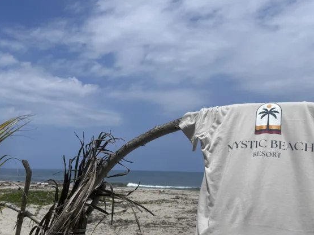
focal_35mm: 36
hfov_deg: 51.3
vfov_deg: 39.5
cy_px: 141
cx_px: 142
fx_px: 326
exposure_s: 1/11364
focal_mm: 5.7
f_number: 1.5
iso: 50
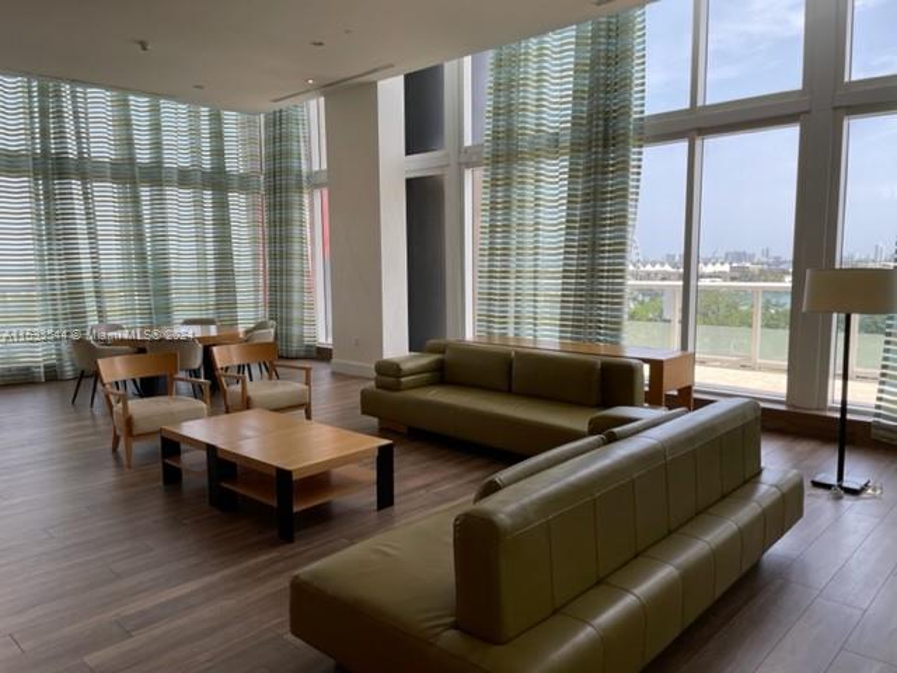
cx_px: 448
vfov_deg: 53.1
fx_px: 674
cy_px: 336
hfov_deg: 67.3
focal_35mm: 26
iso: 32
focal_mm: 4.2
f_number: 1.6
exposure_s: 1/325
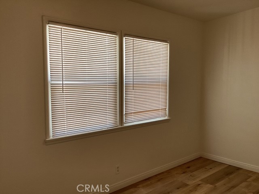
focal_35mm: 31
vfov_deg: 45.4
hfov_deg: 58.4
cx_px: 130
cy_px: 97
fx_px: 232
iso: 64
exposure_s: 1/60
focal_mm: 3.3
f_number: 2.4
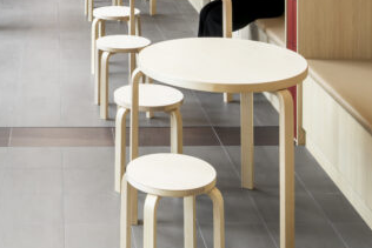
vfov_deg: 17.2
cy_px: -48
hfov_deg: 25.9
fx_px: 786
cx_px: 46
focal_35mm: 76
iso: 200
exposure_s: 1/6
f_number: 11
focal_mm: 24
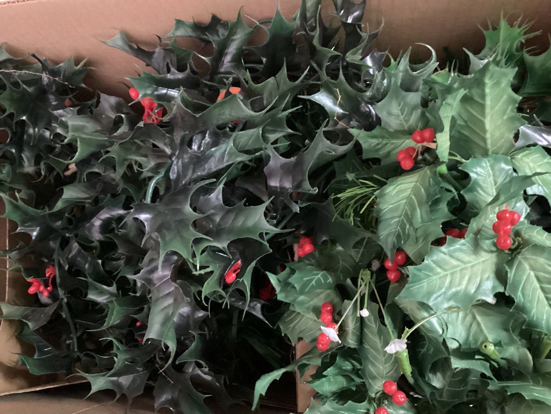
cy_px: 207
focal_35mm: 31
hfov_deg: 58.3
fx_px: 493
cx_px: 276
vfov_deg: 45.4
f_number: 2.4
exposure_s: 1/17
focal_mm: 3.3
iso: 800
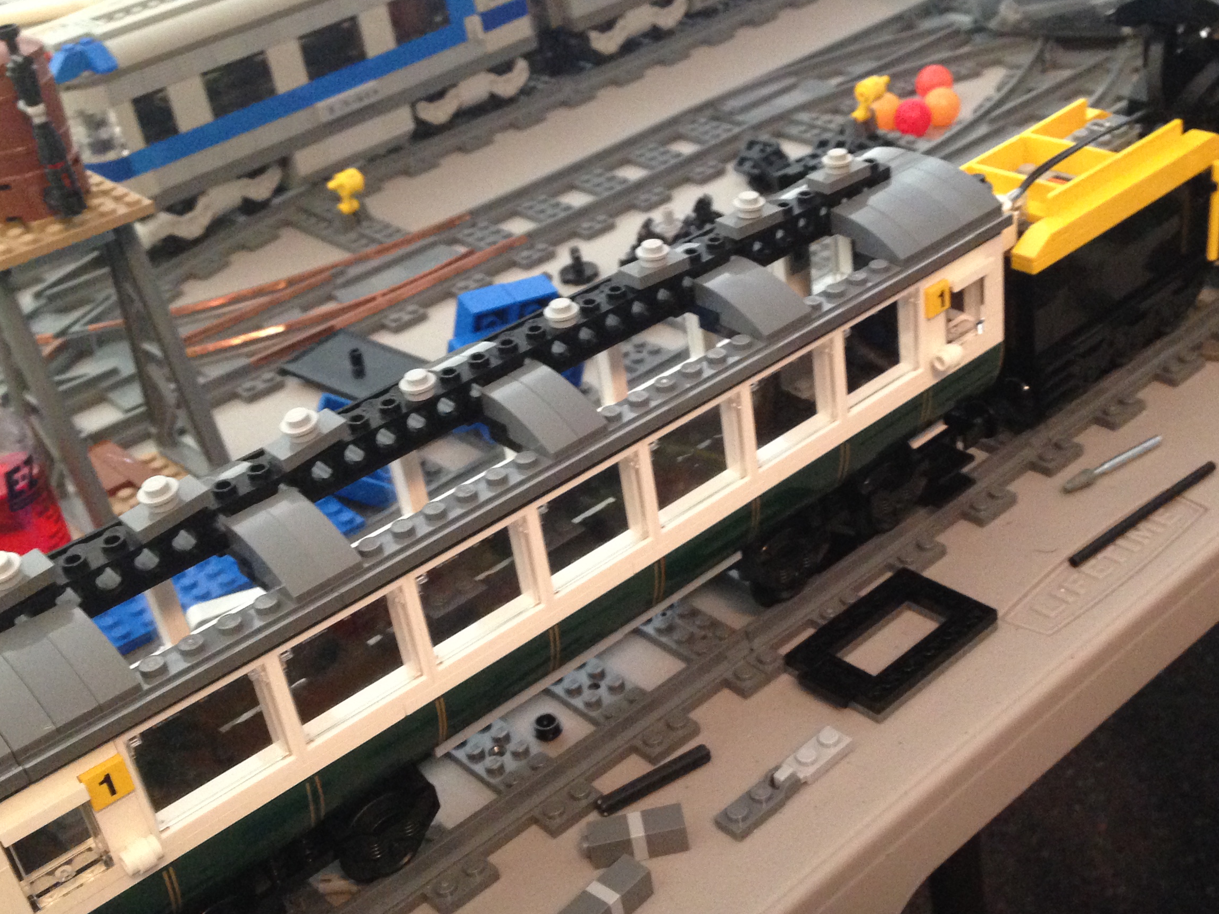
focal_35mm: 47
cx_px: 684
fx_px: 1655
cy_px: 505
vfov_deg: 30.9
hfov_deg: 40.4
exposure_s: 1/20
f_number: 2.4
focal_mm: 4.12
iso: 320
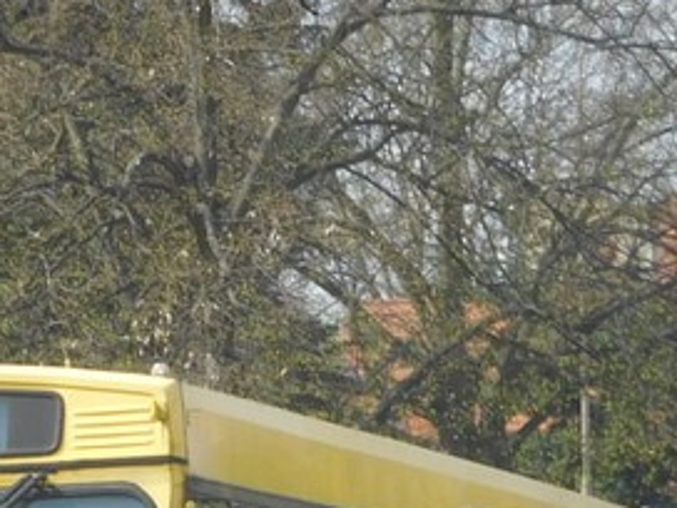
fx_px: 7256
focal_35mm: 371
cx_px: 124
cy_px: 405
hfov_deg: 5.3
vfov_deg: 4.0
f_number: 4.9
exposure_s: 1/320
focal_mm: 20
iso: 125
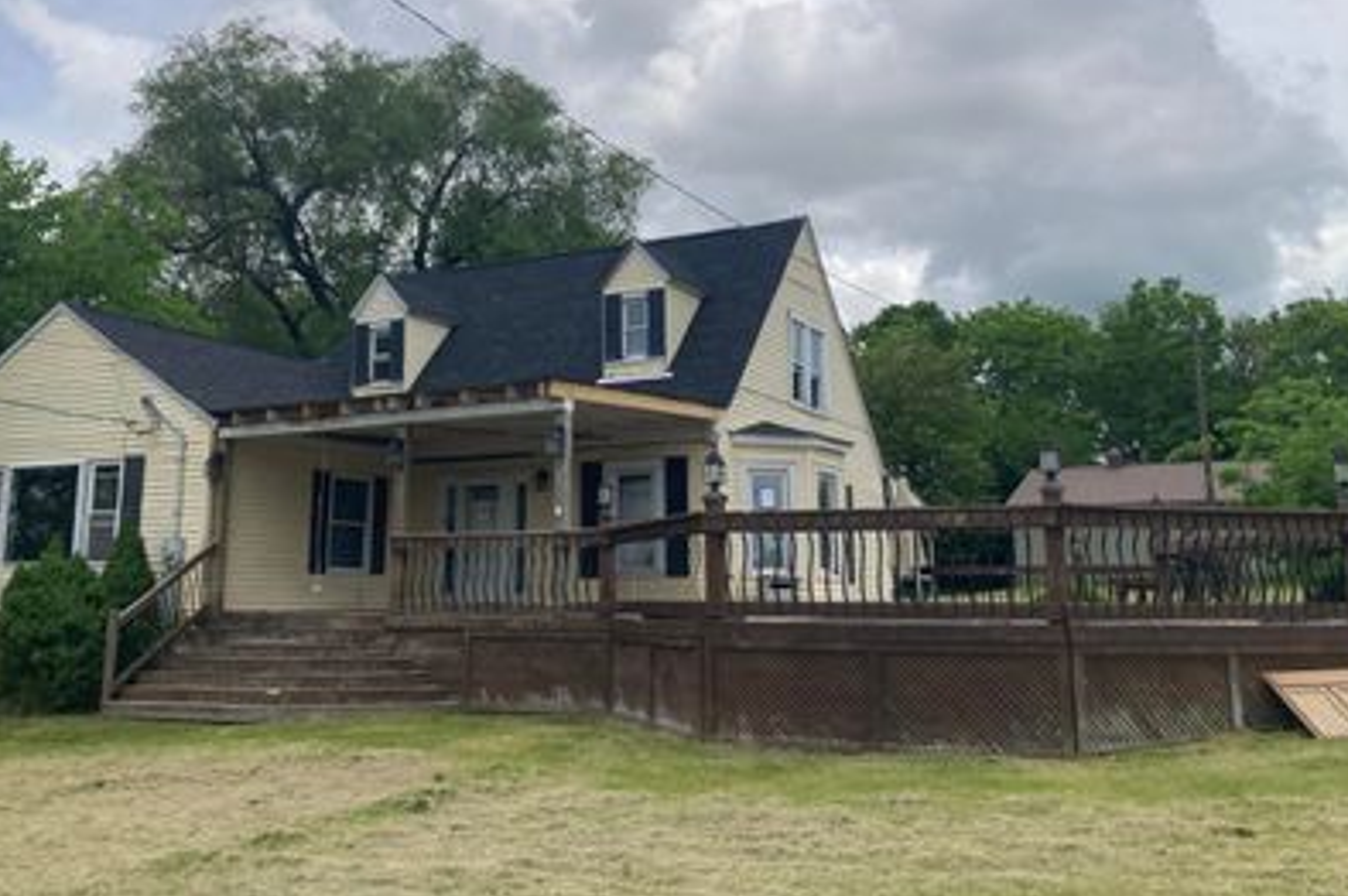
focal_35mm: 37
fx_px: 1384
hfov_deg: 51.8
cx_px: 602
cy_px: 340
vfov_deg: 35.7
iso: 20
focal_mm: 3.99
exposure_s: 1/3472
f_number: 1.8
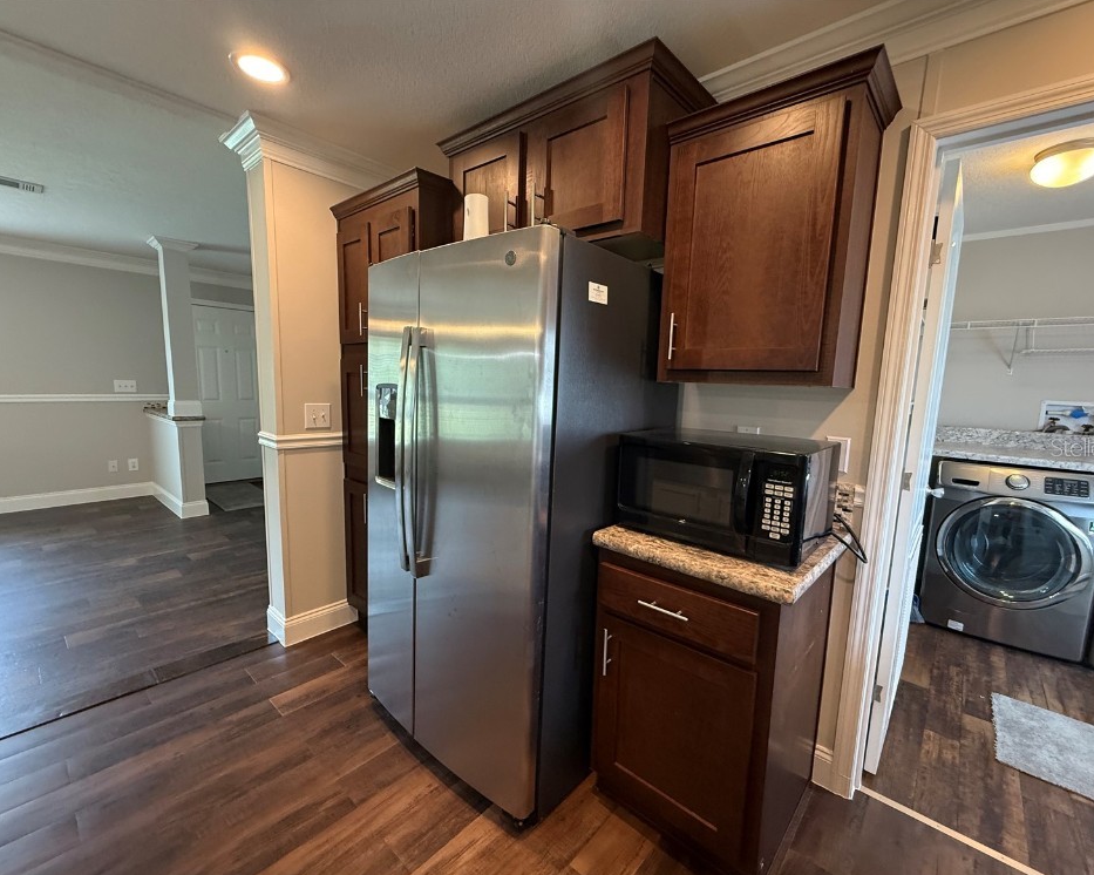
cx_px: 560
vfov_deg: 84.0
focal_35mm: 15
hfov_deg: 96.8
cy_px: 447
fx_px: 486
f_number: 2.2
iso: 320
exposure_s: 1/60
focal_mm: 2.22
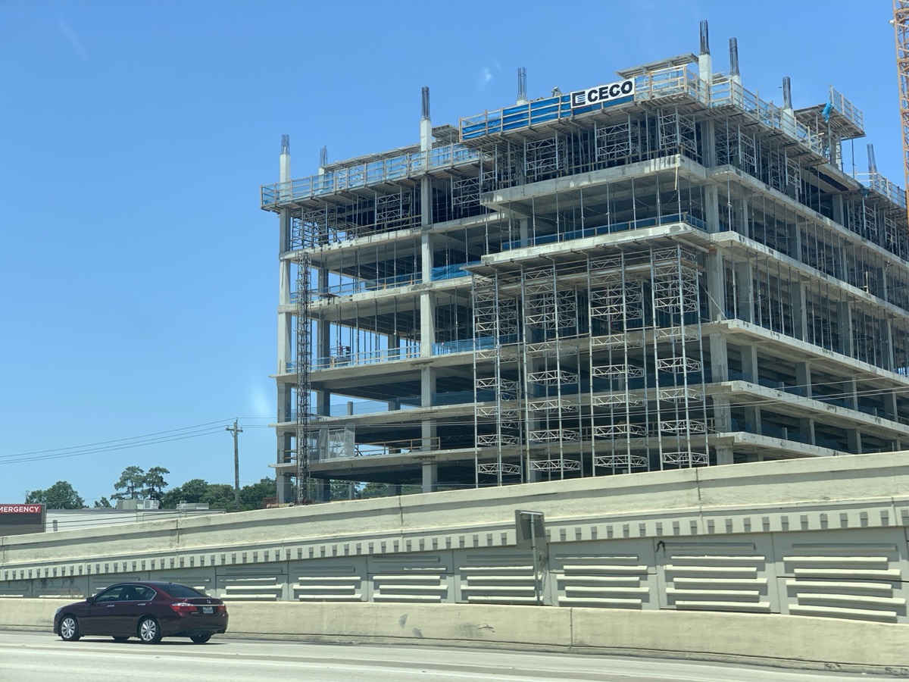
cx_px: 454
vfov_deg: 28.0
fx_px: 1365
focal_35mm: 52
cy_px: 341
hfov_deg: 36.8
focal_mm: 6
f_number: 2.4
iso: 16
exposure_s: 1/749
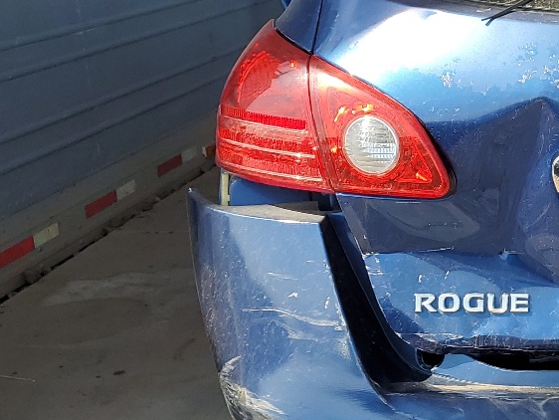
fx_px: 1196
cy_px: 192
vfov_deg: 19.9
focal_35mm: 74
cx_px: 723
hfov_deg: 23.4
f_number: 1.5
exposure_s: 1/1667
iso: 50
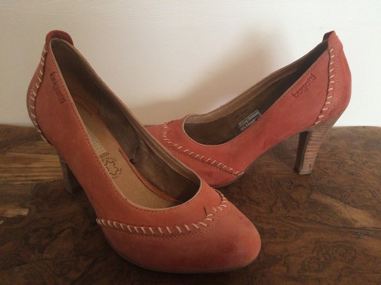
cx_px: 190
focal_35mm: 29
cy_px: 142
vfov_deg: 48.2
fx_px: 319
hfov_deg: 61.7
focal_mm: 4.15
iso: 320
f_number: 2.2
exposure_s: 1/33
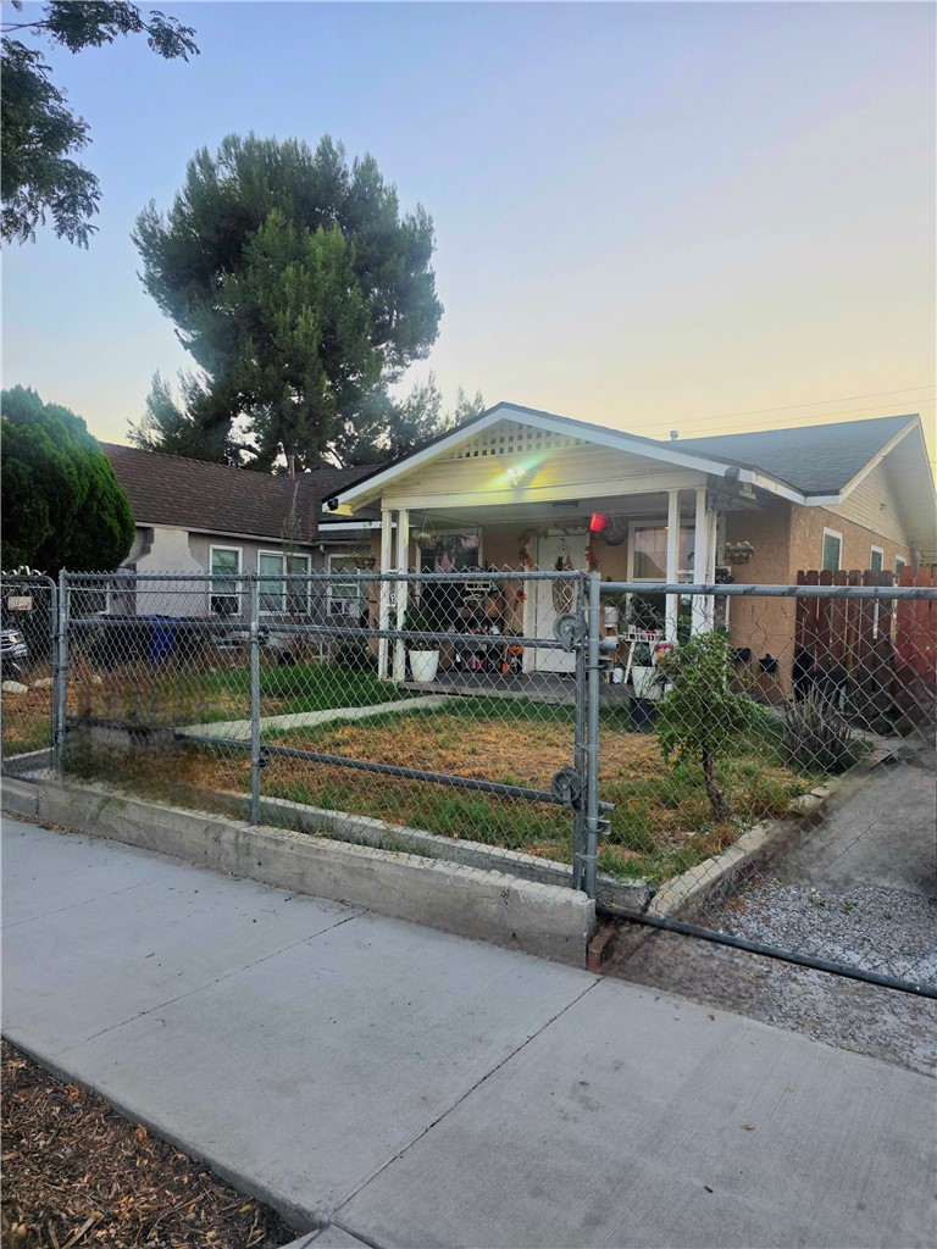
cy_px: 624
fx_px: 830
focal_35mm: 23
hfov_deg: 58.9
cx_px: 468
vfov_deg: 73.9
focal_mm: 6.3
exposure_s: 1/182
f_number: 1.7
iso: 64
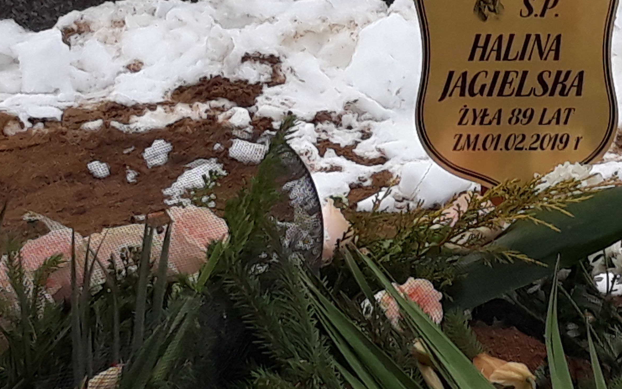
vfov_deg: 25.5
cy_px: 95
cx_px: 477
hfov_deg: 39.1
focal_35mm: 50
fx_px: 848
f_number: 1.7
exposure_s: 1/1052
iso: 40
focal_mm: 3.71
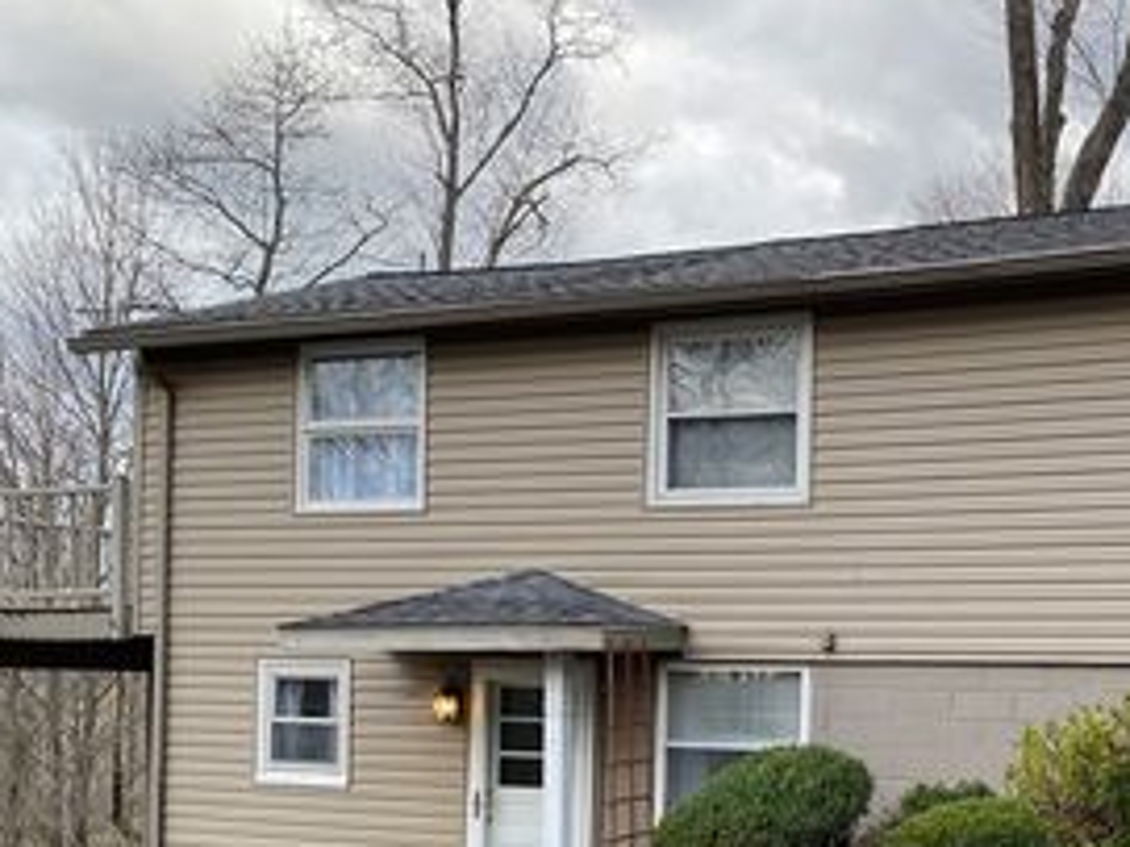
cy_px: 707
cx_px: 809
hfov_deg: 38.9
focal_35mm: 48
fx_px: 1566
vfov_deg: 29.4
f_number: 1.8
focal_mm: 4.25
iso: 32
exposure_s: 1/252
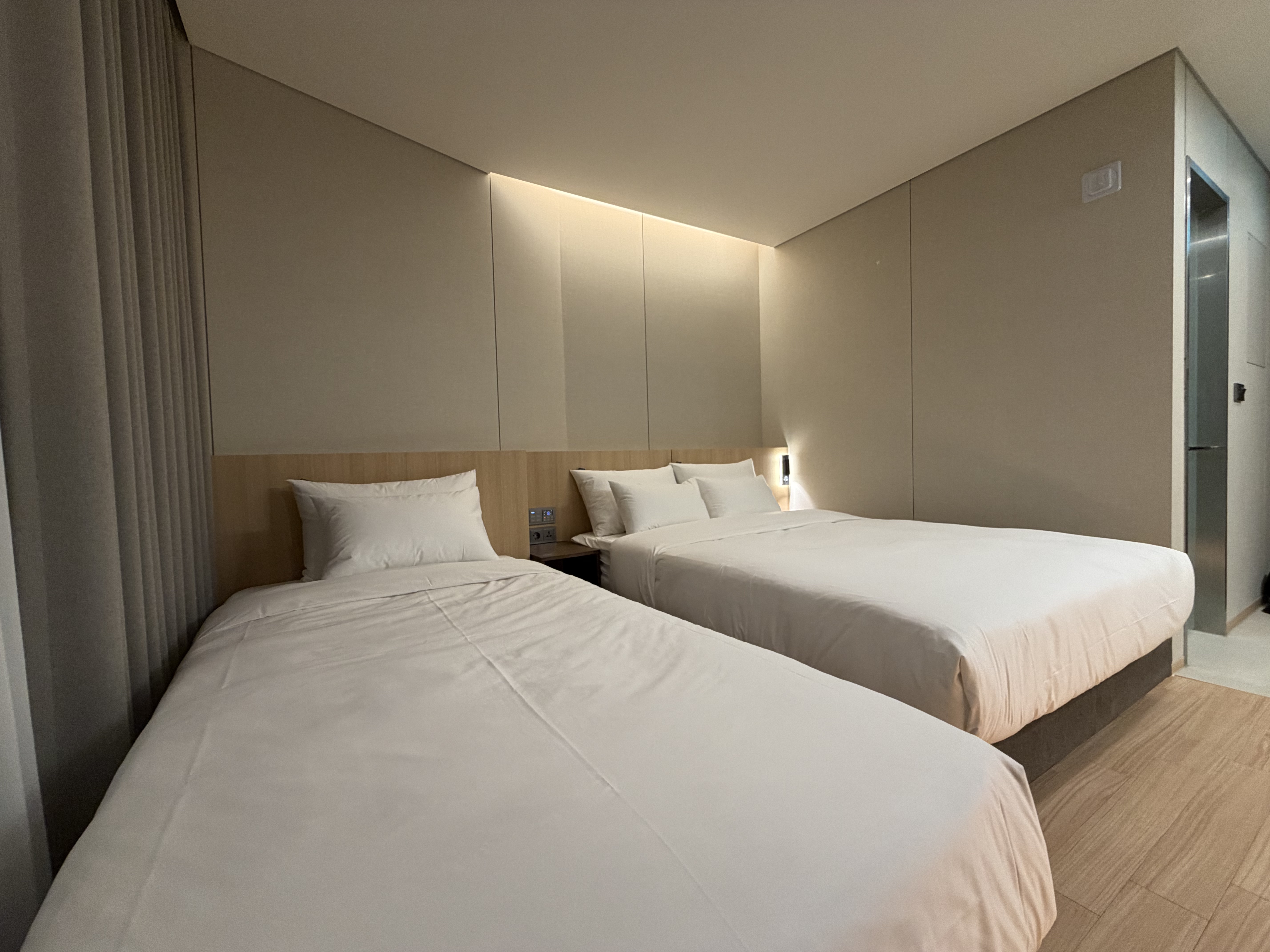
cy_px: 476
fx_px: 514
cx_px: 635
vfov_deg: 85.7
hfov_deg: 102.1
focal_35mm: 14
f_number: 2.2
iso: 250
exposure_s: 1/60
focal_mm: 2.22
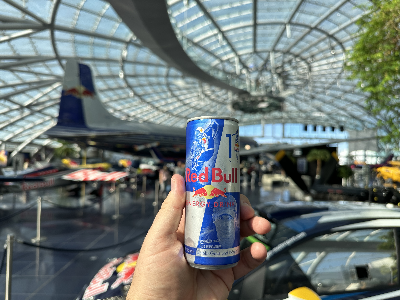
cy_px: 150
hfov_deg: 71.6
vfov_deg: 56.8
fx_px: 277
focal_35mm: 24
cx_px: 200
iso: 80
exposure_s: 1/1845
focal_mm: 6.86
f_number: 1.78
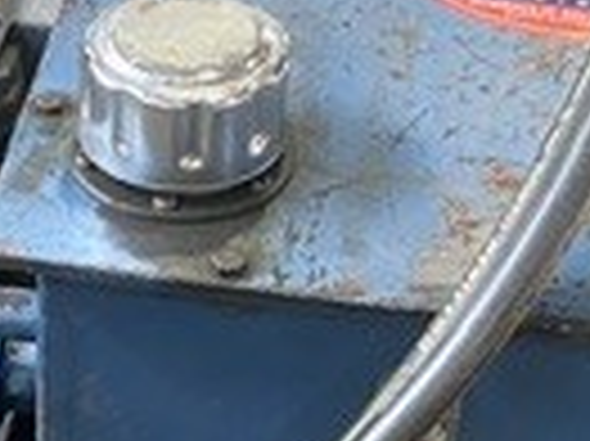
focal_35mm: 127
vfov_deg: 11.4
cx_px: 41
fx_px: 2163
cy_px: 513
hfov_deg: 15.3
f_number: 1.8
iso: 200
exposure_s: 1/60
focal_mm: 4.25
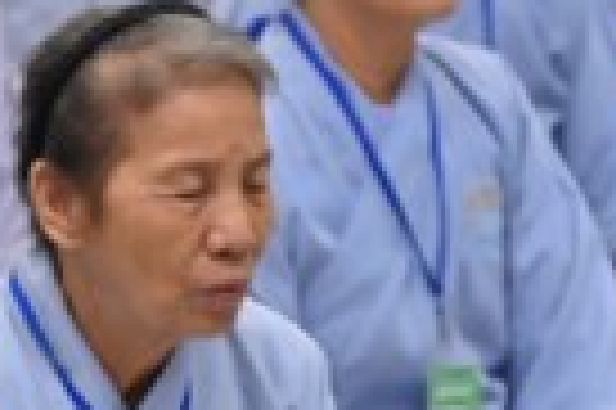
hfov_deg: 5.0
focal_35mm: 409
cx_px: -234
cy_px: 678
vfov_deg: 3.3
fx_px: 6990
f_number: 5
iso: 1250
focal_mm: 86
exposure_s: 1/125
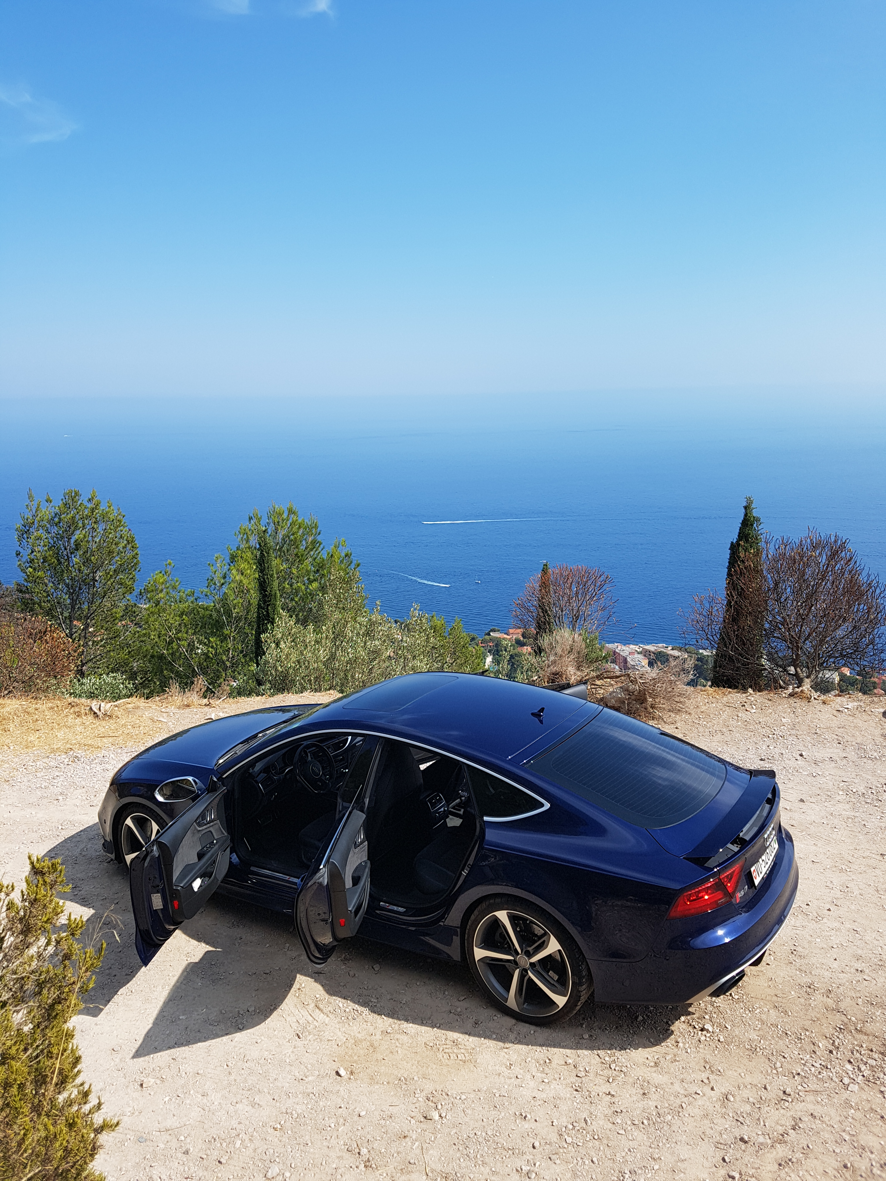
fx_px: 887
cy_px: 590
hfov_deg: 53.1
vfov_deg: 67.3
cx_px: 443
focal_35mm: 26
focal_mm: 4.2
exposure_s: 1/2496
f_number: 1.7
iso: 50
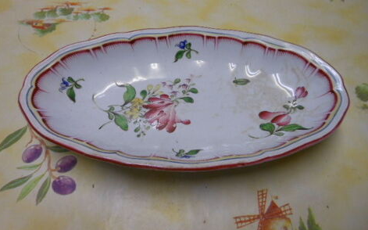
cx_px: 184
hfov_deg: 68.4
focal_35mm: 27
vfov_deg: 45.9
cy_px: 103
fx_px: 271
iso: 125
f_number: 3.2
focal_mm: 4.5
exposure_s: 1/30
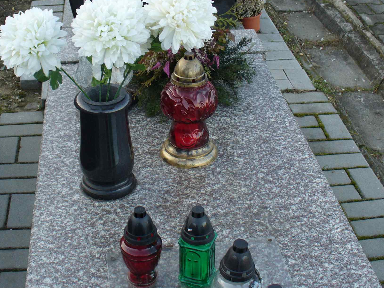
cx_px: 181
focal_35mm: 58
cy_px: 91
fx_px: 643
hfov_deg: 33.2
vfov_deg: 25.1
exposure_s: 1/80
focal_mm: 6.1
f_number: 2.8
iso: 80
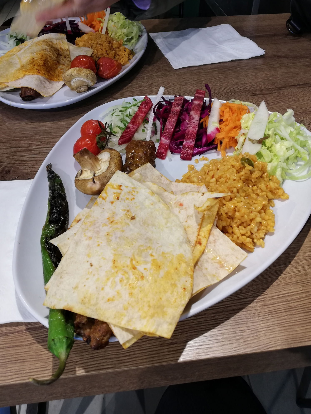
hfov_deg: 48.2
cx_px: 153
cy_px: 193
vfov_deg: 61.6
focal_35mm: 29
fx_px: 347
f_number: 2.2
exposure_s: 1/50
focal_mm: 3.81
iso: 100
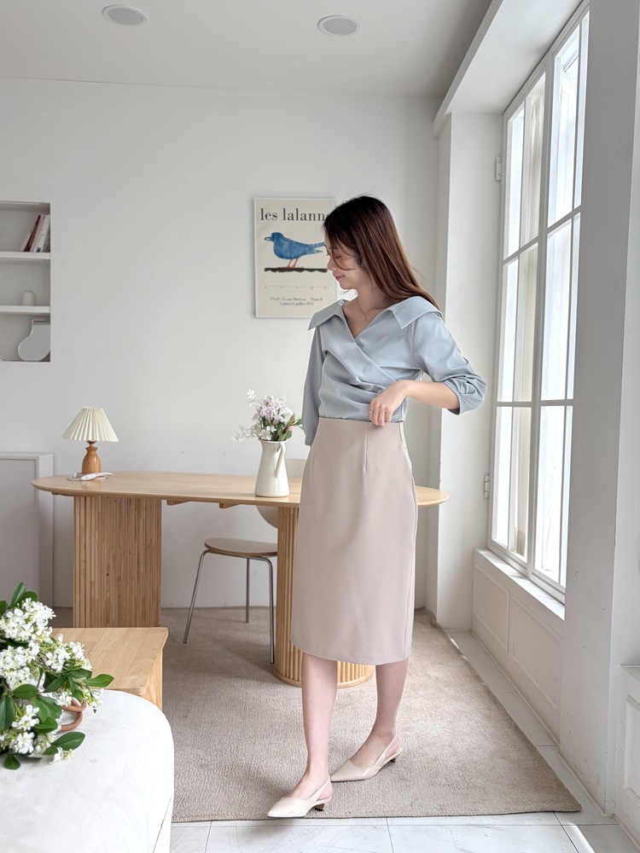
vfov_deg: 67.3
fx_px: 641
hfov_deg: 53.1
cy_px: 426
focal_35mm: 26
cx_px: 320
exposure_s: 1/131
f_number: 1.6
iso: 40
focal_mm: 5.96
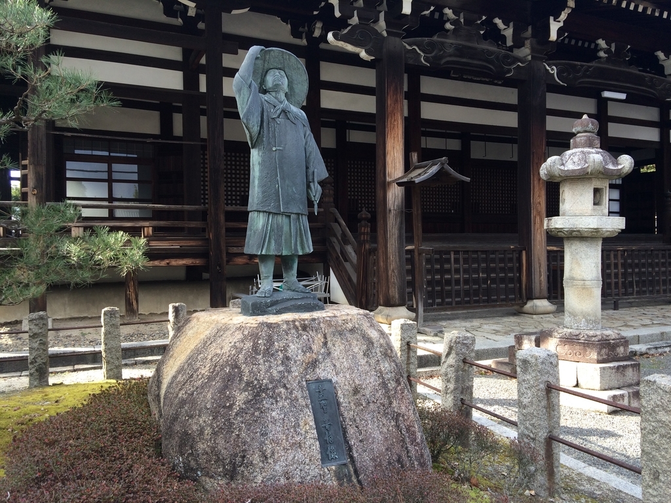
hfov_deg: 61.7
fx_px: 562
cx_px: 336
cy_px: 252
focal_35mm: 29
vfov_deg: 48.2
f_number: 2.2
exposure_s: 1/190
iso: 32
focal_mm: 4.15
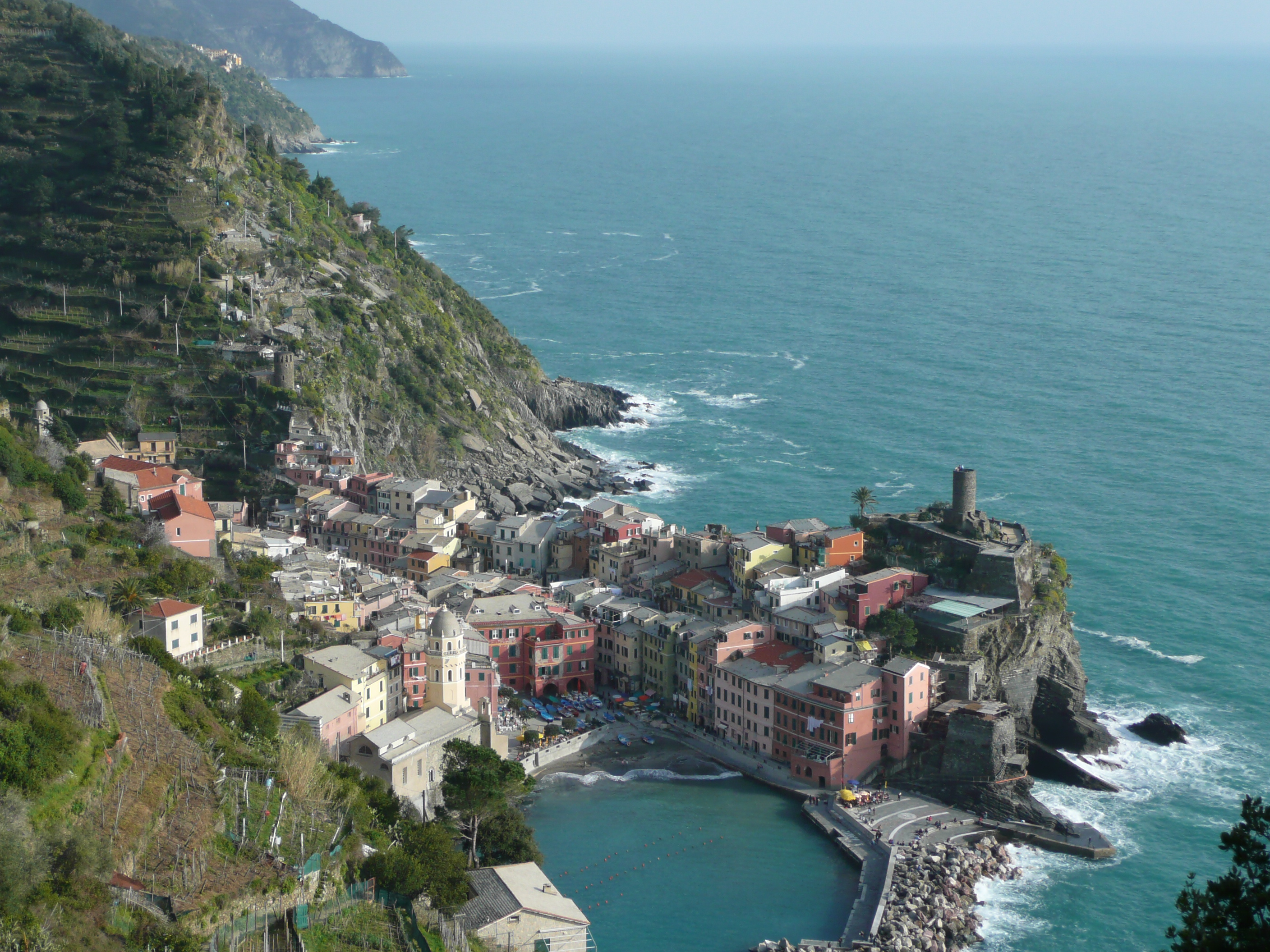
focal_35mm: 62
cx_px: 635
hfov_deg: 31.2
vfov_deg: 23.7
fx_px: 2275
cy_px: 476
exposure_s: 1/500
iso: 100
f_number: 4.5
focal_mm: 10.2
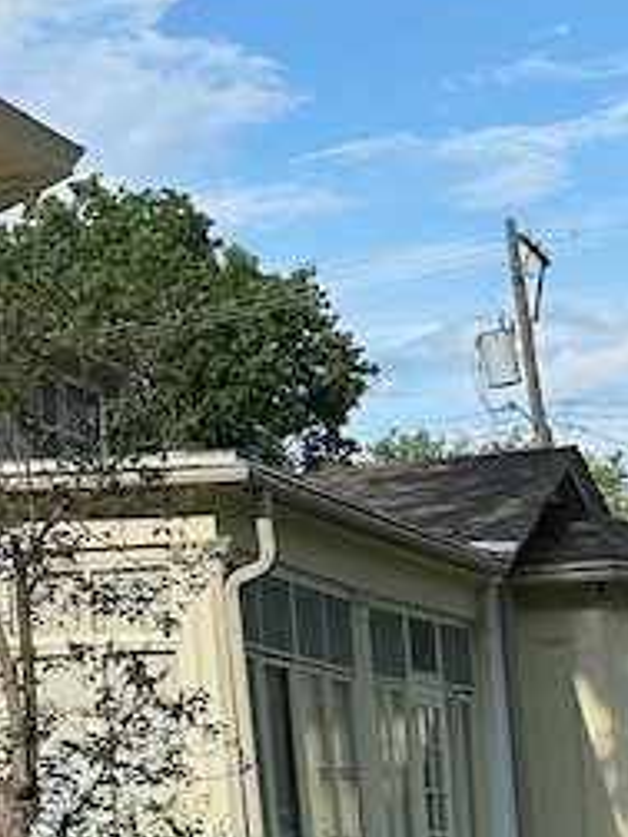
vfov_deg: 16.1
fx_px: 2951
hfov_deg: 11.1
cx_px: -588
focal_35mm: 122
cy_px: 389
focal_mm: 6.86
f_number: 1.78
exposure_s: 1/3717
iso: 80
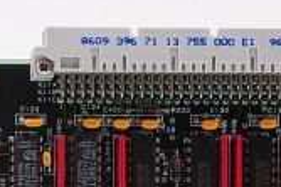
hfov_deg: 9.6
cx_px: -71
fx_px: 1638
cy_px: 344
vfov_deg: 6.4
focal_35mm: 210
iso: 320
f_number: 14
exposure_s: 1/160
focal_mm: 50
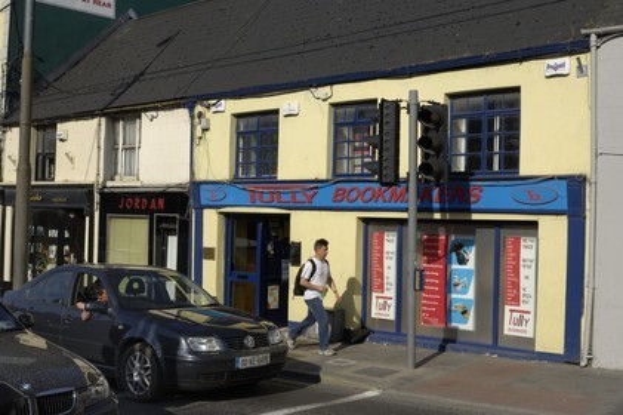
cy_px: 208
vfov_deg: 31.8
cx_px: 312
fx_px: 726
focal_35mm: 42
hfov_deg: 46.4
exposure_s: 1/200
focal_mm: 28
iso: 100
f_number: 11
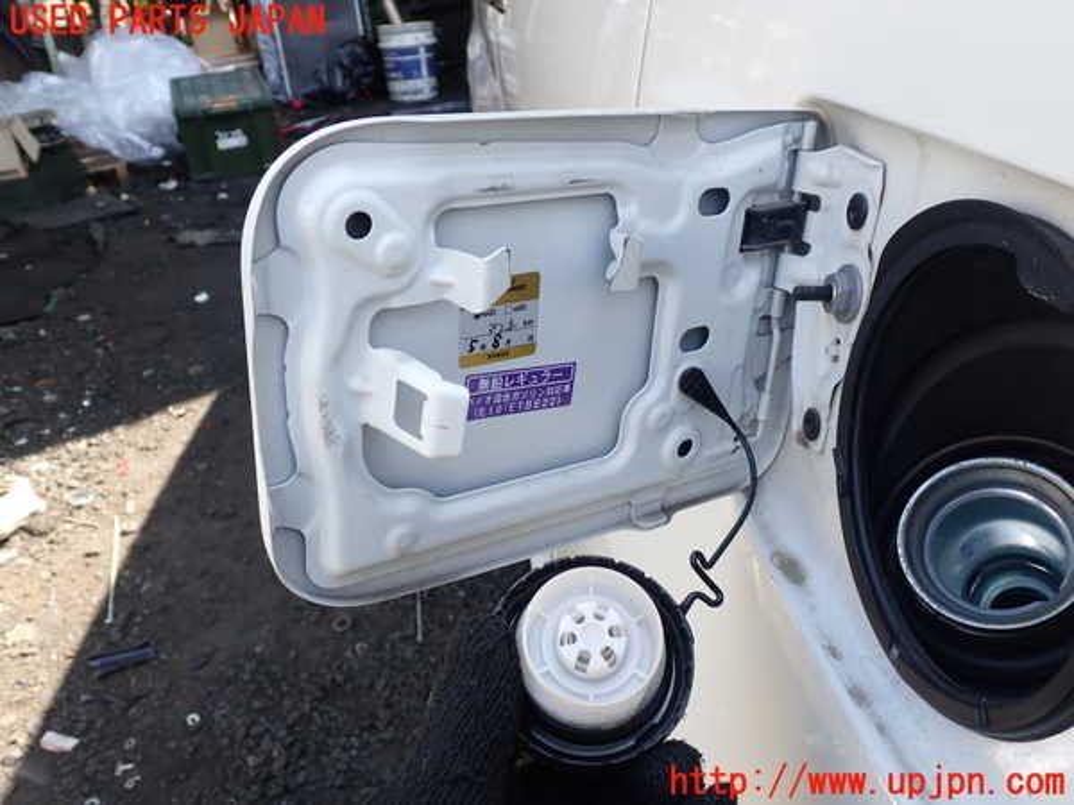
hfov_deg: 60.0
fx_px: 931
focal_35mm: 30
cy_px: 402
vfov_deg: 46.8
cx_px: 537
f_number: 3.2
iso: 100
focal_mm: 5.4
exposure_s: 1/160
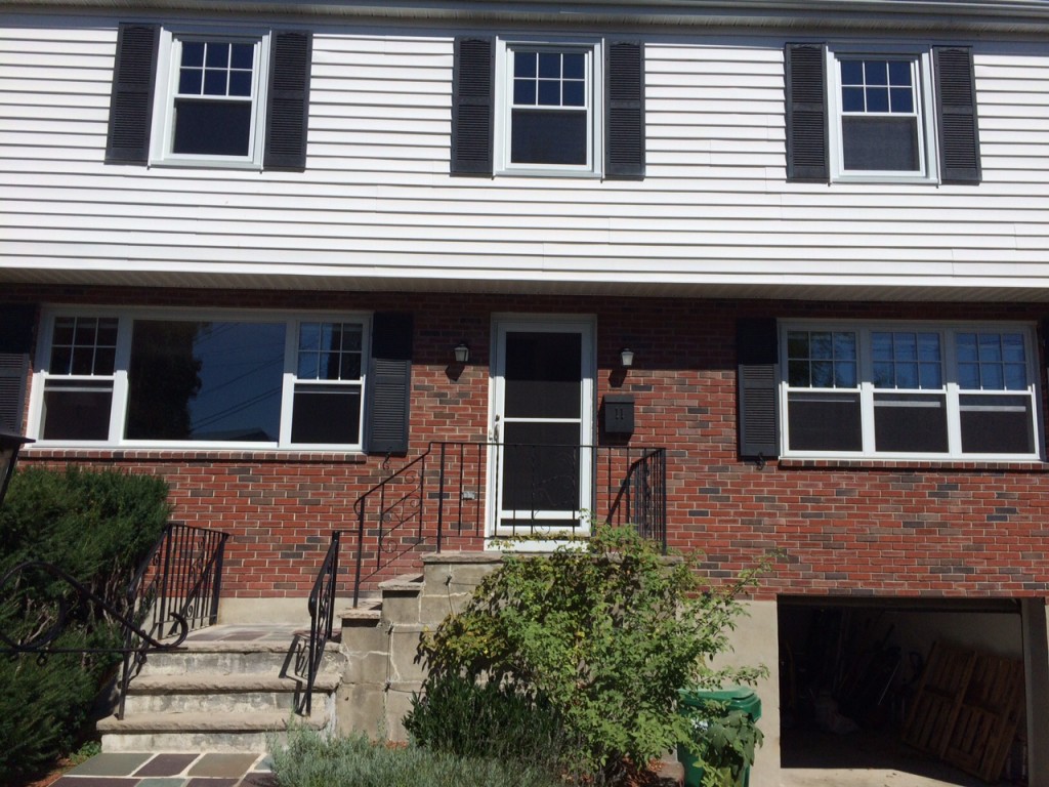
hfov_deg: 61.7
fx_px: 879
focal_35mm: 29
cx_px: 524
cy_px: 394
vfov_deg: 48.2
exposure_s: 1/5882
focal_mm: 4.15
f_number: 2.2
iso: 32
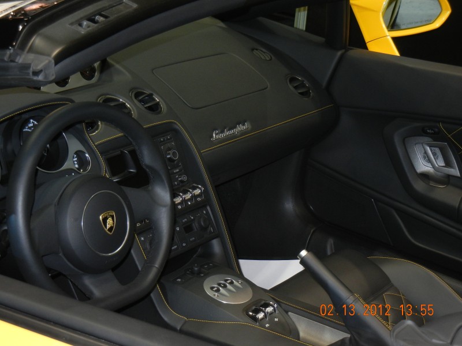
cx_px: 231
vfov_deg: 19.1
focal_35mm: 77
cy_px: 173
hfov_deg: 25.3
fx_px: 1028
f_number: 4.3
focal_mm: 13.9
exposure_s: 1/30
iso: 400
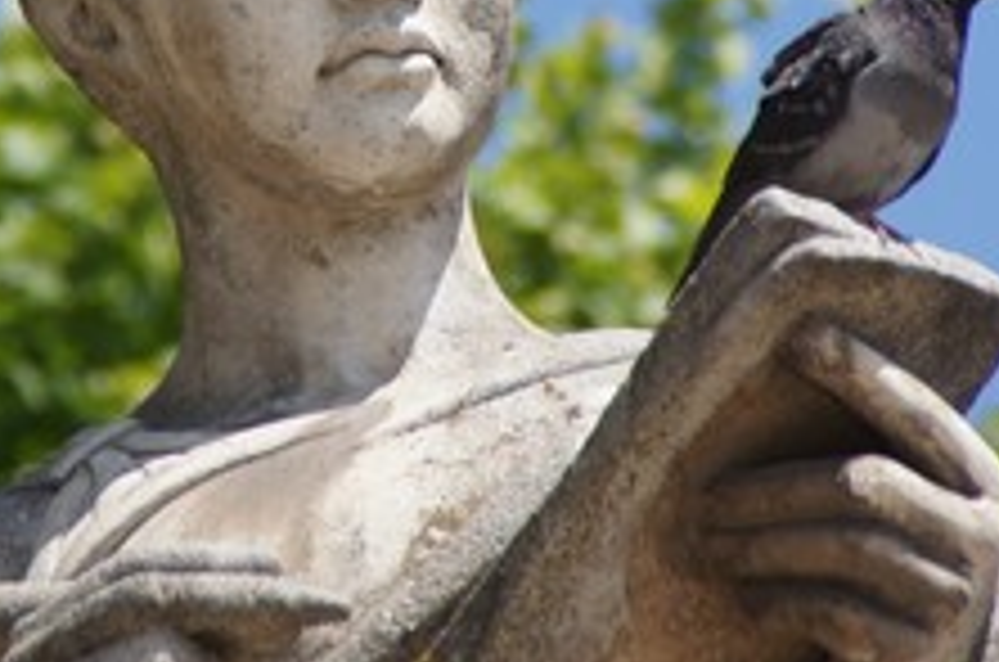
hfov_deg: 3.3
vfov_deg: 2.2
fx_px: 17223
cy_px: -16
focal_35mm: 622
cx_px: 279
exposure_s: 1/400
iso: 100
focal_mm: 200
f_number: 6.3
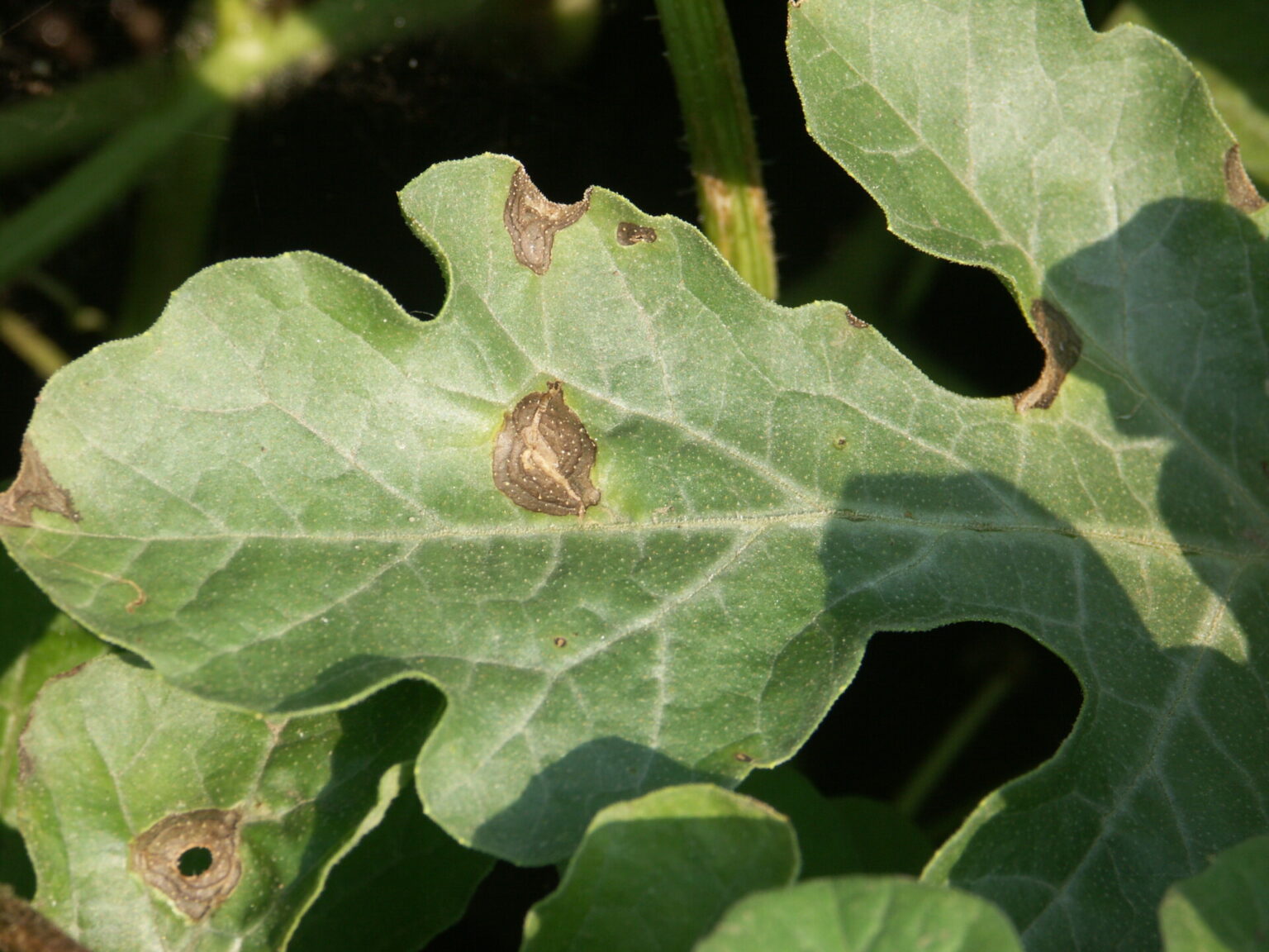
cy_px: 476
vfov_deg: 7.4
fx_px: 7332
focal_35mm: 200
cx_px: 634
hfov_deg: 9.9
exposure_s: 1/320
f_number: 5
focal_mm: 50.8
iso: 64
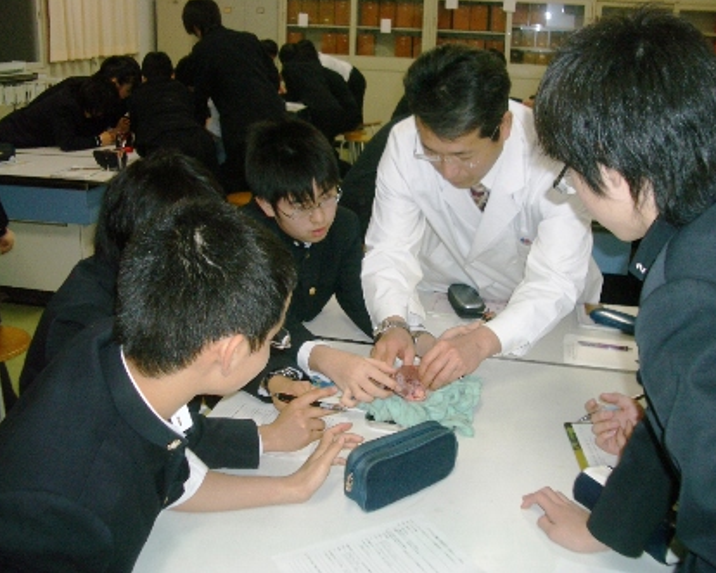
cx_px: 351
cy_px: 286
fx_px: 784
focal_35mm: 37
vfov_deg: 40.1
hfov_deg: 49.1
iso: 100
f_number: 2.6
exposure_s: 1/60
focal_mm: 5.8
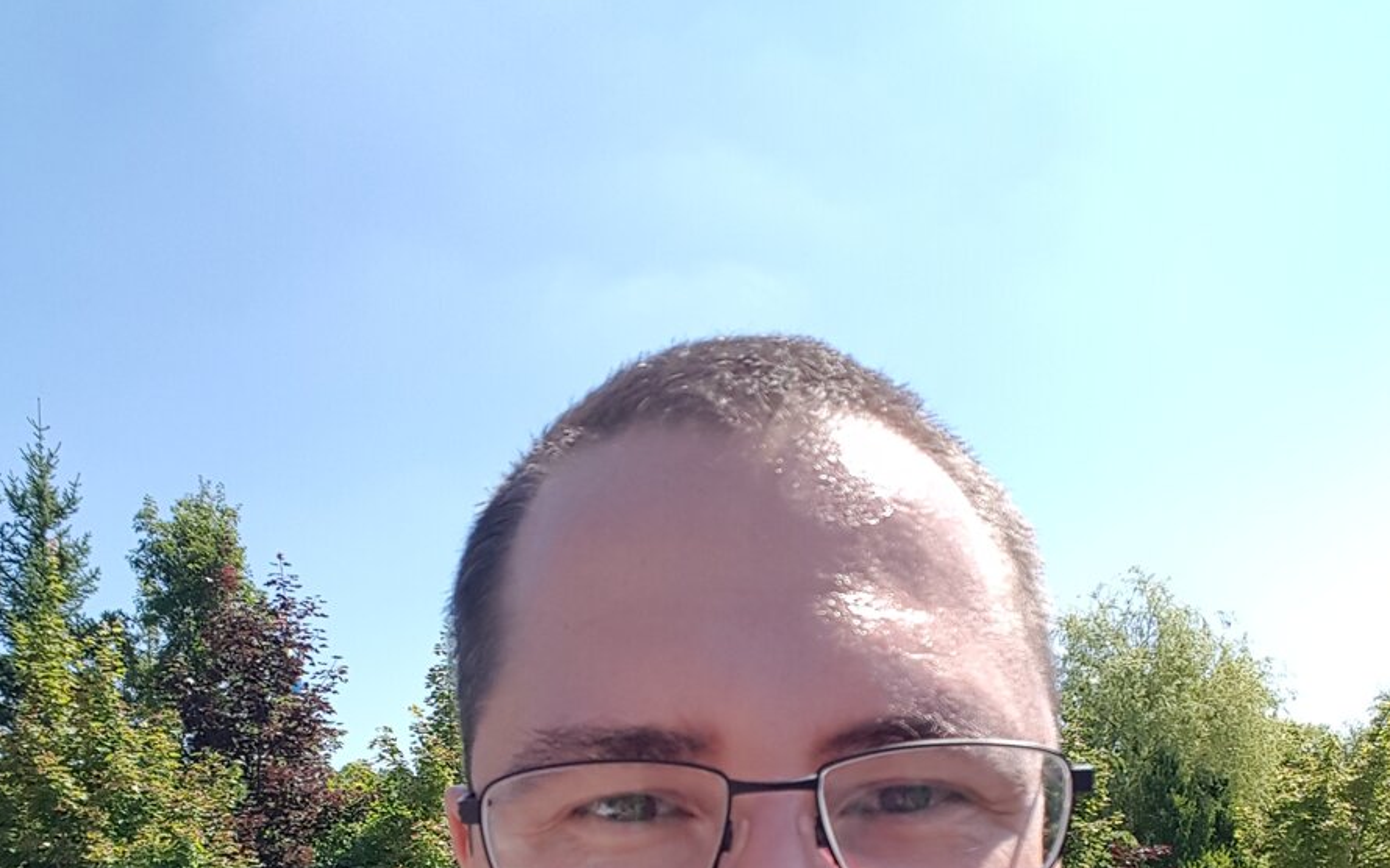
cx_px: 690
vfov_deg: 37.1
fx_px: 1136
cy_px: 885
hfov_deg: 62.9
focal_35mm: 30
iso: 50
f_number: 1.7
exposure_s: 1/1060
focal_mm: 2.1
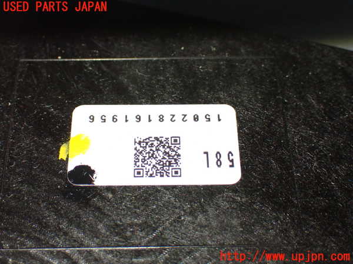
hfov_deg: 33.2
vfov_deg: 25.2
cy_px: 132
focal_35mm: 58
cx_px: 176
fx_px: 591
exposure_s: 1/60
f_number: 3.5
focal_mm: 10.35
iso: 1000
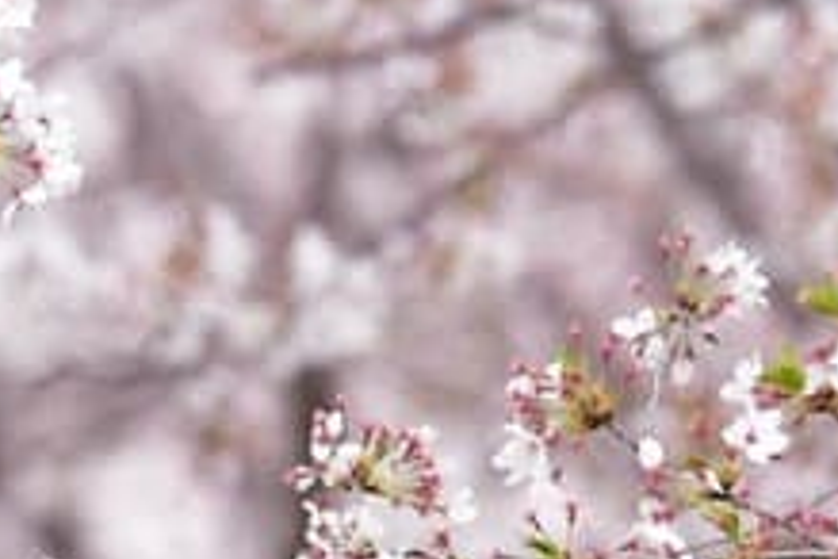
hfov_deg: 2.0
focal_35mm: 1051
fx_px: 24463
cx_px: -842
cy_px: 212
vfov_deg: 1.3
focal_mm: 160
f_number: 4
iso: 800
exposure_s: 1/1000
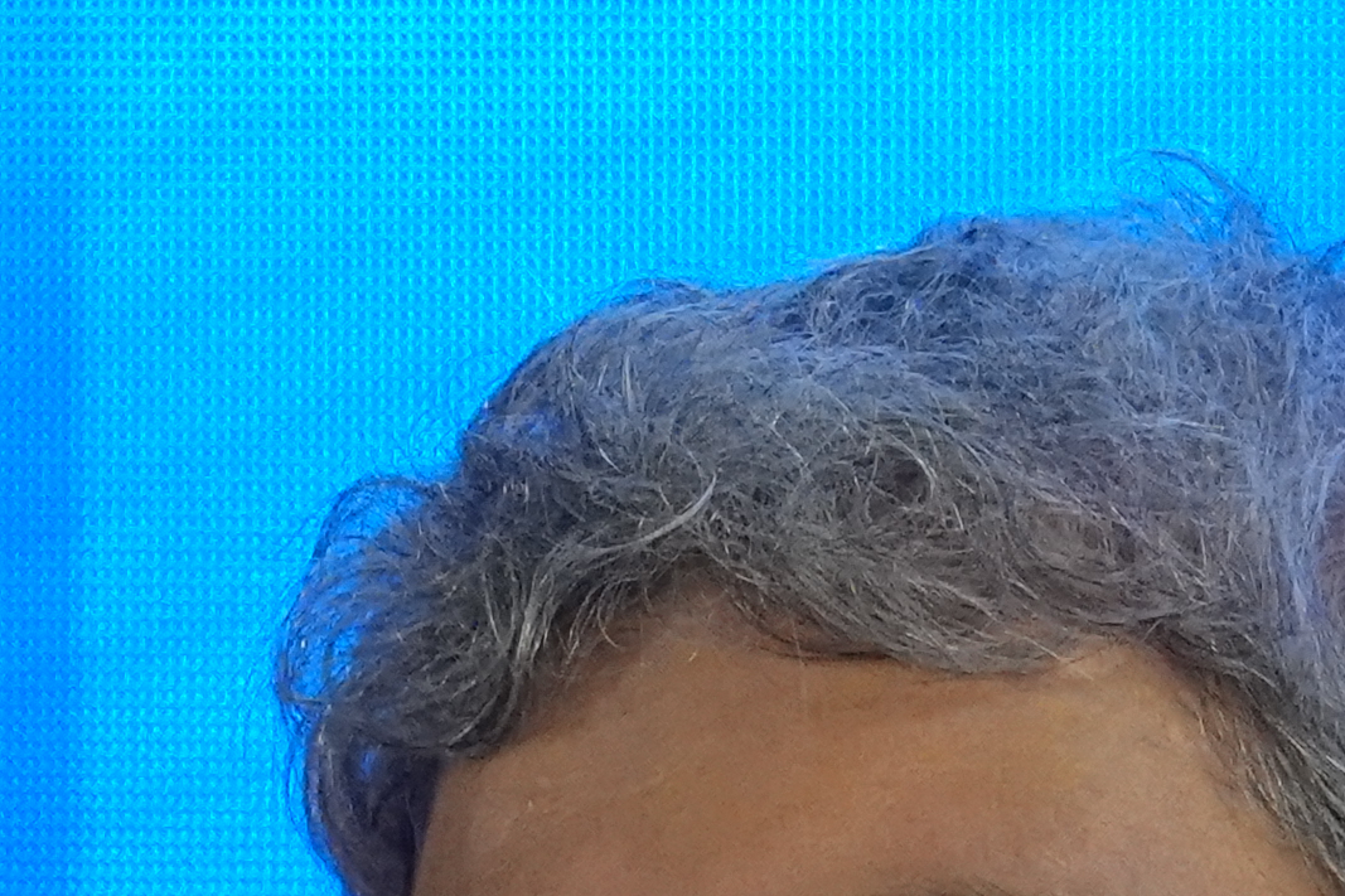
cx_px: 274
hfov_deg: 1.1
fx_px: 69140
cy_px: 1692
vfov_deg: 0.7
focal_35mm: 1851
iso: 2000
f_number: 4
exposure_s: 1/250
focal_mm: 132.24
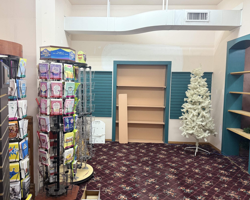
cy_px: 100
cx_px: 117
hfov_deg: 66.0
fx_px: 192
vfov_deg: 54.9
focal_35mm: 26
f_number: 1.78
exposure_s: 1/60
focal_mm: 6.76
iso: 200
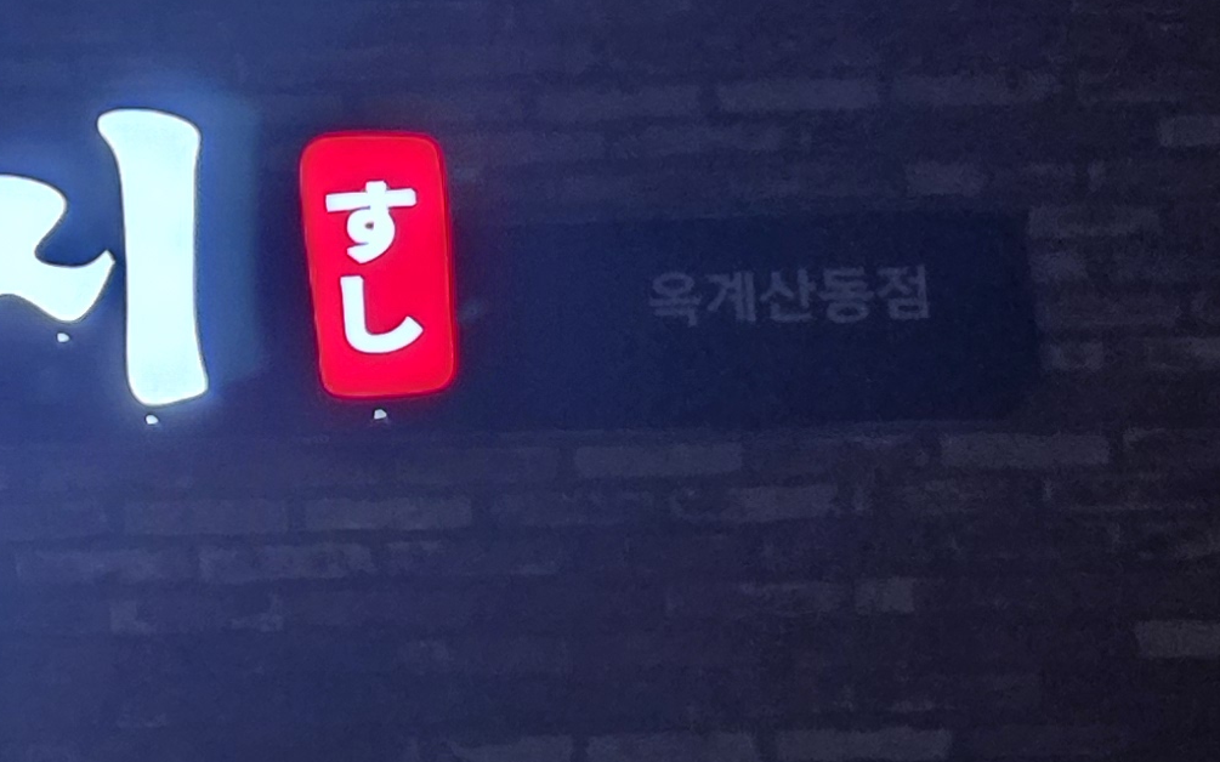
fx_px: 3225
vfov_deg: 11.7
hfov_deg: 18.5
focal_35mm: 97
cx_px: -716
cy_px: 1649
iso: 500
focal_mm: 5.4
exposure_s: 1/120
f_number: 1.8
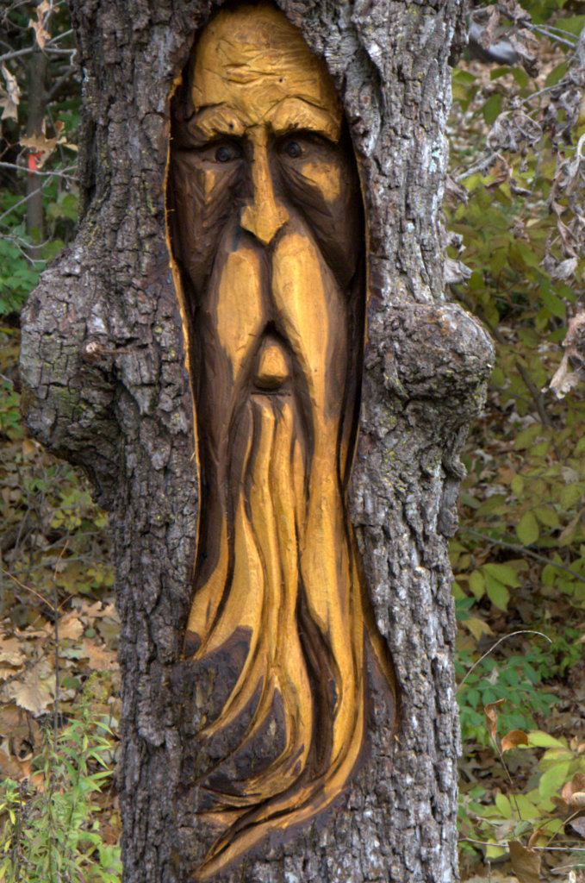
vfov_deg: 19.5
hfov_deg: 13.0
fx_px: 2569
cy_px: 442
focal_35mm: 105
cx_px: 292
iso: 2000
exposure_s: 1/1000
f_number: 8
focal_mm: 70
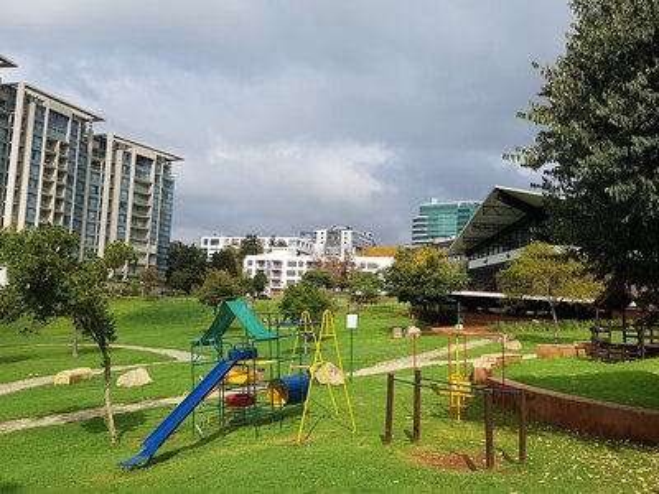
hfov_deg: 67.3
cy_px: 247
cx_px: 330
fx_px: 495
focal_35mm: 26
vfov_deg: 53.1
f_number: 1.7
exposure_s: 1/2768
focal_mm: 4.2
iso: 50
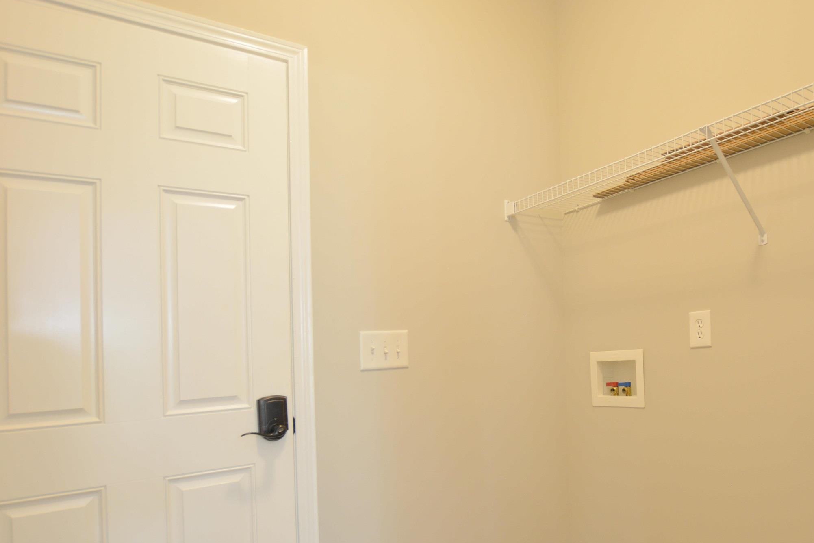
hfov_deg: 74.6
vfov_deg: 53.3
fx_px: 520
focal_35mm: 23
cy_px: 389
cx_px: 514
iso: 400
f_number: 3.5
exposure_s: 1/13
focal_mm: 10
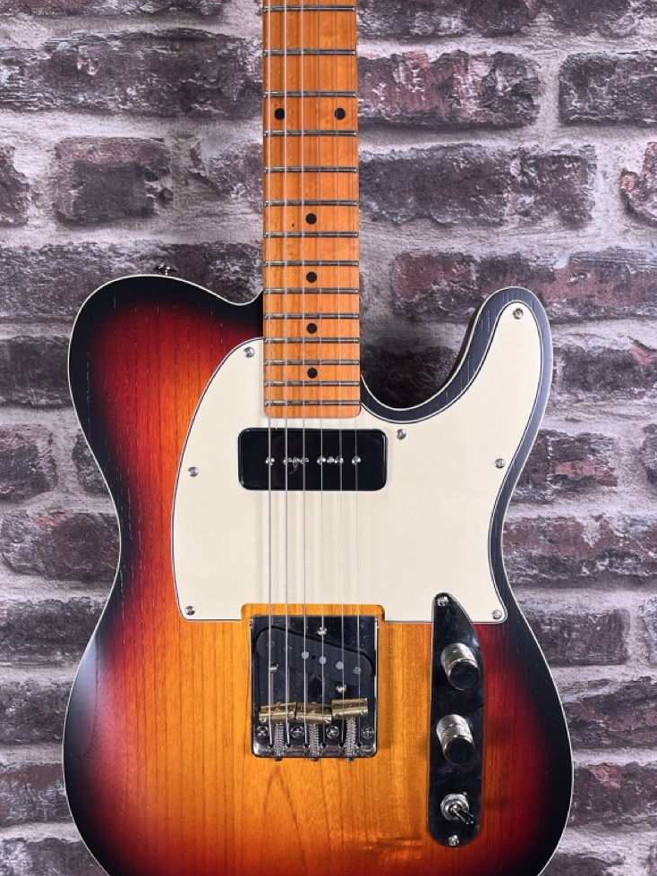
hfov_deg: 41.8
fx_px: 861
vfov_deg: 53.2
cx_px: 330
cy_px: 559
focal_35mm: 34
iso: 100
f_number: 1.6
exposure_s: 1/121
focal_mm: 5.1
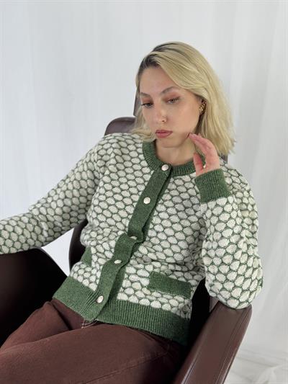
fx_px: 532
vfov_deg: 39.6
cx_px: 144
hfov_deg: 30.3
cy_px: 192
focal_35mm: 48
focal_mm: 6.76
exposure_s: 1/100
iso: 50
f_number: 1.78
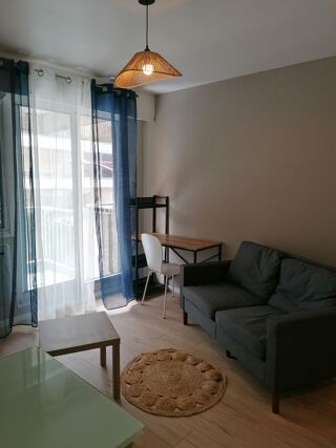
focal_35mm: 27
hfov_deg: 51.3
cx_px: 168
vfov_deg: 65.3
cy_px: 224
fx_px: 350
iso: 50
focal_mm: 4.75
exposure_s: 1/50
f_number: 1.8
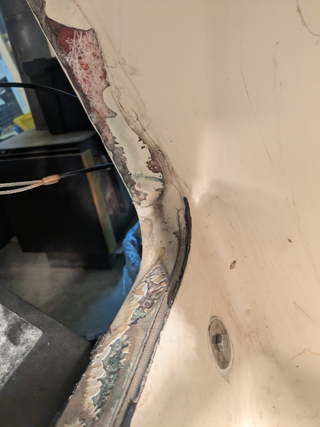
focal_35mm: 27
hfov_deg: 51.4
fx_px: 333
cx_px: 160
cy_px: 214
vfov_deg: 65.3
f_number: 1.73
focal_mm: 4.38
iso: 282
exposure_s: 1/120
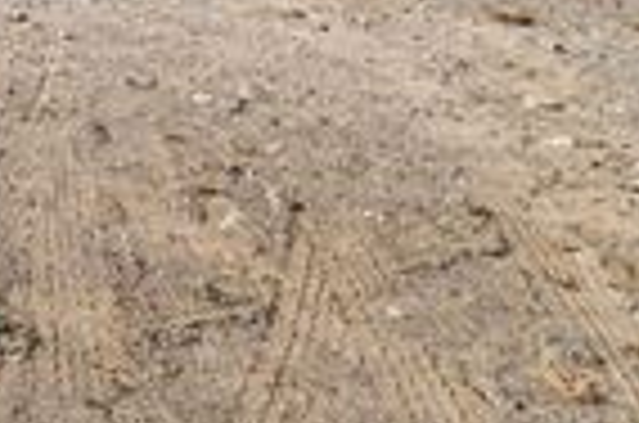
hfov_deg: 25.2
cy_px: -164
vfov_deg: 22.1
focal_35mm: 53
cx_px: -382
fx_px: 939
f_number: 10
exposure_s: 1/25
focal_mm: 10
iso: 100
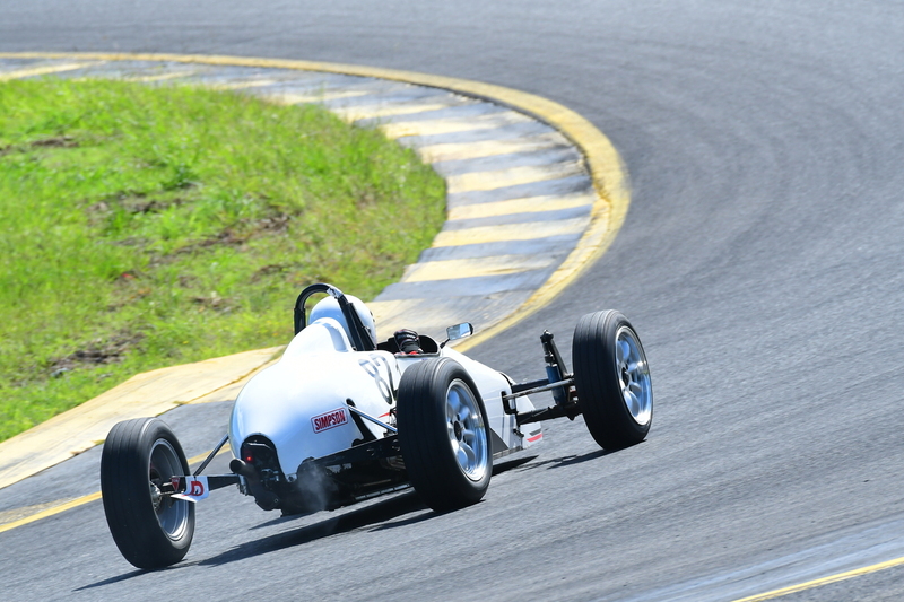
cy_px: 301
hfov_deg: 3.4
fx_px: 15063
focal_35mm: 600
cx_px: 452
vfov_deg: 2.3
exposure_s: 1/640
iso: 500
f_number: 9
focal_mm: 400
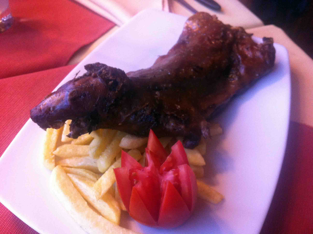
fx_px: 316
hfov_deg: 52.7
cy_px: 117
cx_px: 156
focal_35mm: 35
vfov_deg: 40.6
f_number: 2.8
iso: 250
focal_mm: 3.85
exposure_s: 1/15
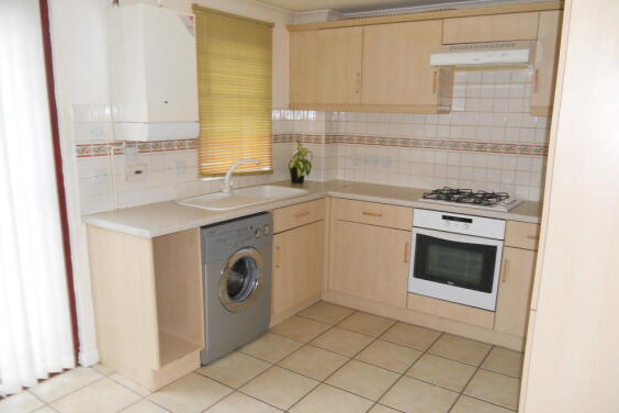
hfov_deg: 63.7
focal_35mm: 29
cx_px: 312
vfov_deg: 44.9
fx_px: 499
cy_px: 221
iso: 250
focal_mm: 4.9
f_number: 3.2
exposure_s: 1/25
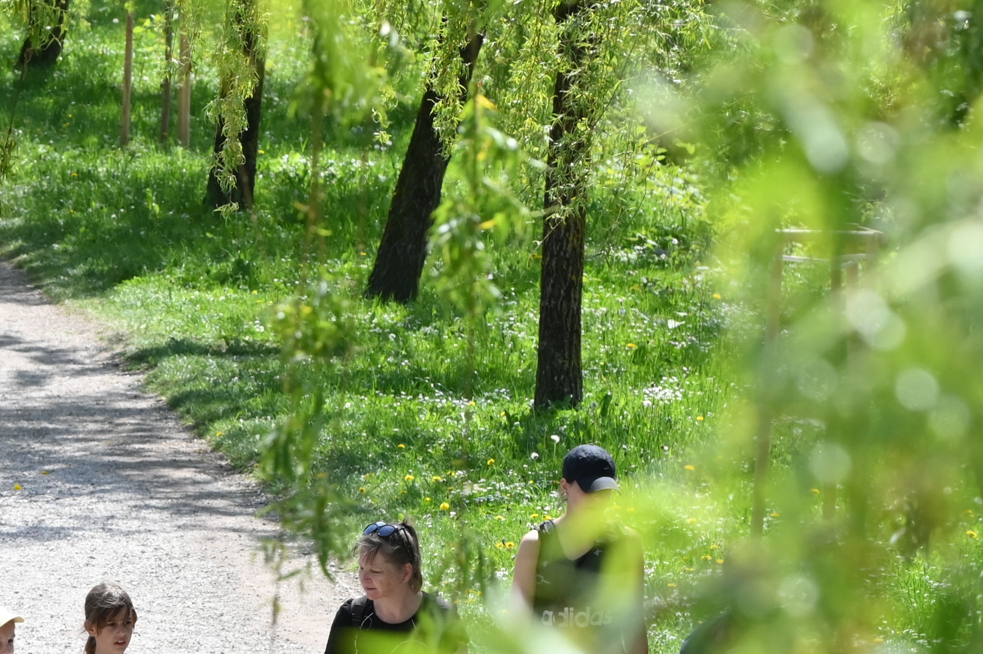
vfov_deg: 3.5
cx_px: -115
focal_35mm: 394
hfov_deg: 5.2
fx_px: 10752
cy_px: 714
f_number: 8
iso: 800
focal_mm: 135
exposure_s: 1/1000
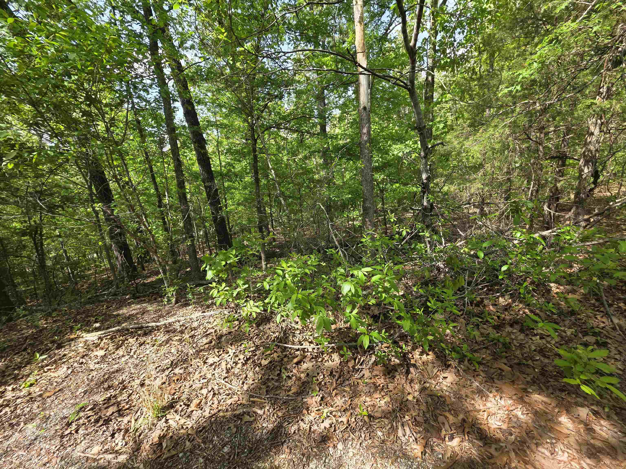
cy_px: 234
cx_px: 313
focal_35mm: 13
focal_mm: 2.2
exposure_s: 1/340
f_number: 1.9
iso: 40
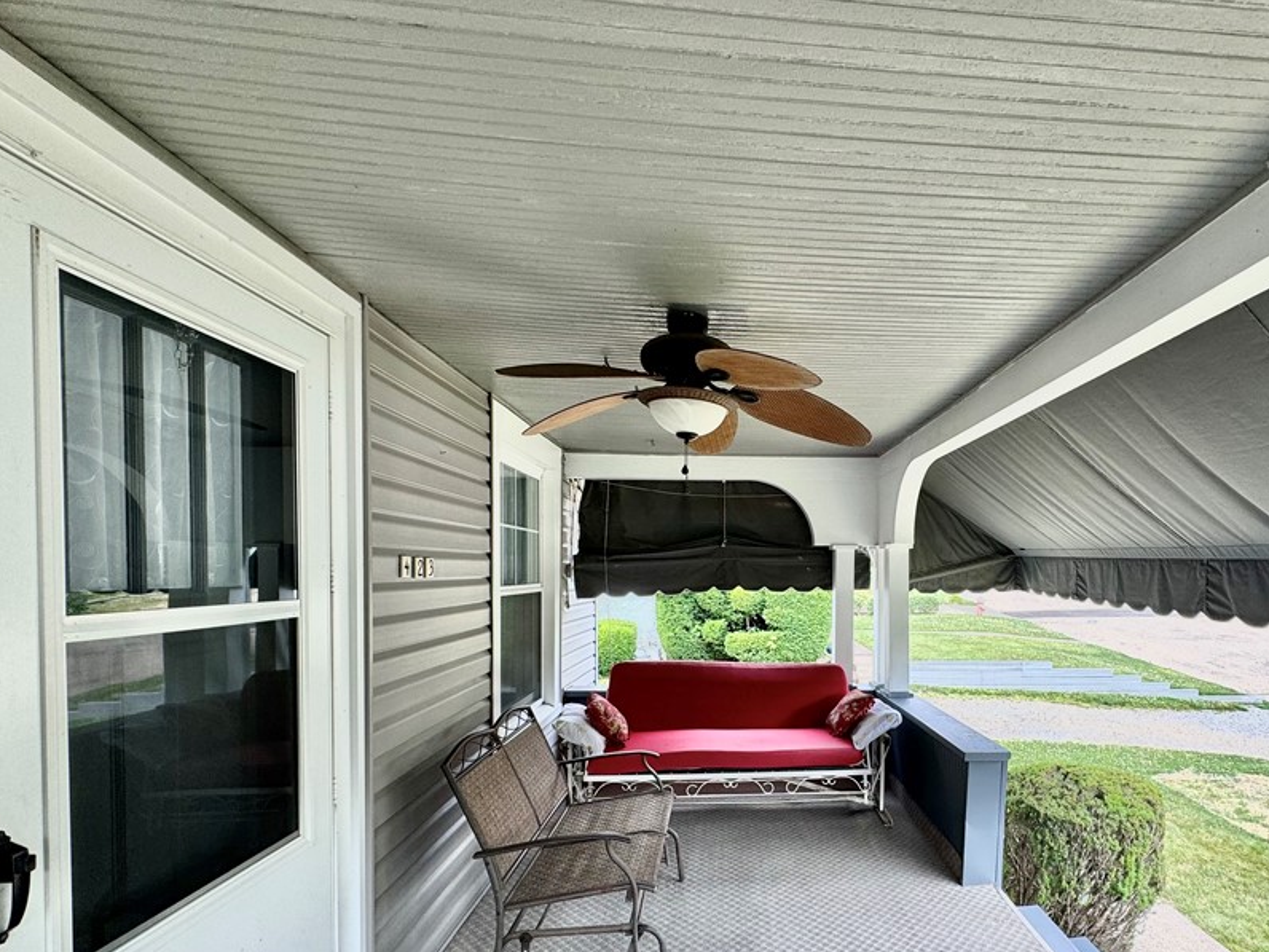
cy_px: 582
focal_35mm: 18
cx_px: 791
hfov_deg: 86.1
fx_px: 660
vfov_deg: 70.7
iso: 64
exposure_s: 1/99
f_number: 2.2
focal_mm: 2.22
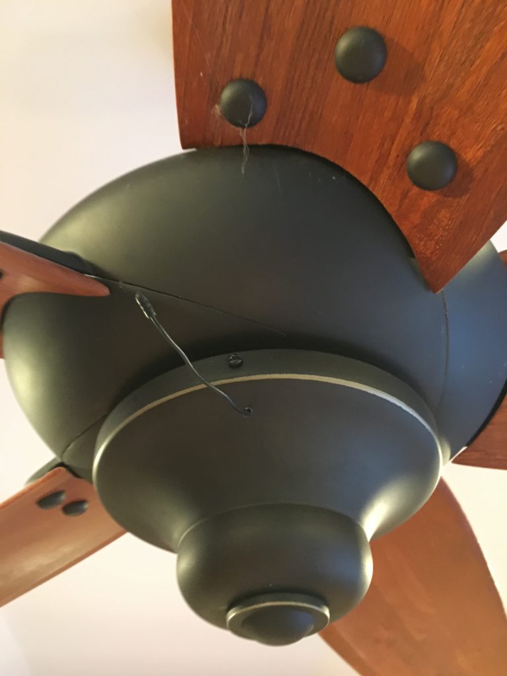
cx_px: 254
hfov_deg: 48.2
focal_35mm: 29
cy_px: 338
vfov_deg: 61.7
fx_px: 566
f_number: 2.2
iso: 500
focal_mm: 4.15
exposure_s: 1/15
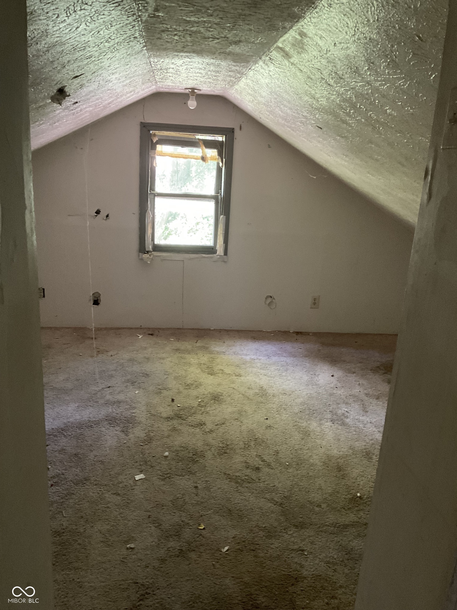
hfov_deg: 48.2
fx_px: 510
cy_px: 305
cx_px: 228
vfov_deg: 61.7
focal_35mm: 29
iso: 320
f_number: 1.8
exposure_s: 1/32
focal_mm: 3
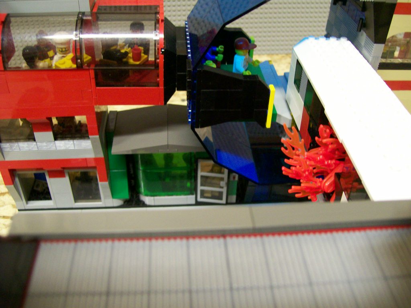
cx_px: 206
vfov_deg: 39.7
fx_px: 427
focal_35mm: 36
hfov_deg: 51.4
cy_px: 154
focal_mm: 6
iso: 160
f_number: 2.7
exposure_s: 1/10.9
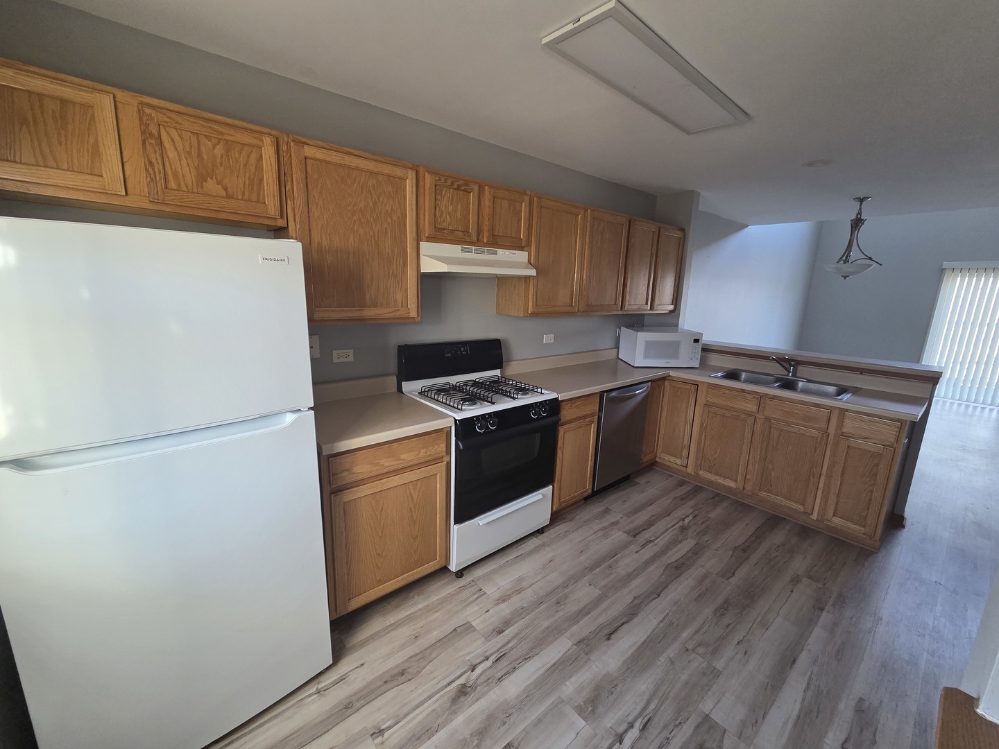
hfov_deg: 106.2
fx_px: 375
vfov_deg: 89.9
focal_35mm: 13
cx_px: 500
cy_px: 374
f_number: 2.2
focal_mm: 2.2
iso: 160
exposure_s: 1/120
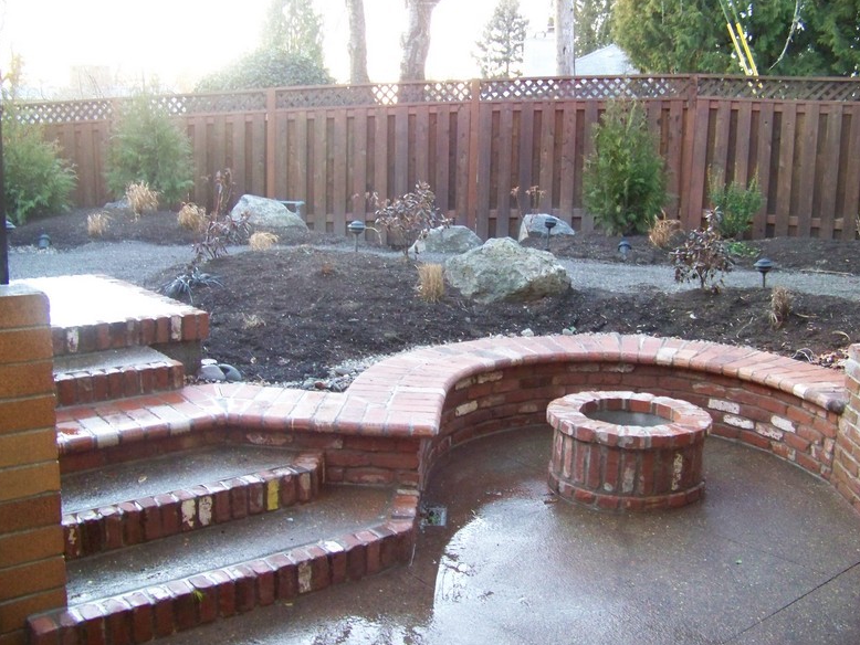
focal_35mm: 37
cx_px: 423
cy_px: 327
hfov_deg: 50.1
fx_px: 920
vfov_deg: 38.7
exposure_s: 1/30
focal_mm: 5.85
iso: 400
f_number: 2.8
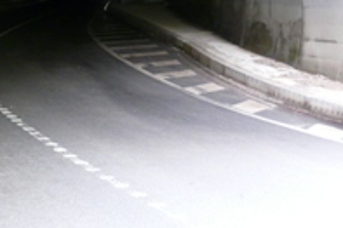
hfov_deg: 25.9
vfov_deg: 18.3
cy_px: -37
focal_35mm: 71
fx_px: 676
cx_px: -52
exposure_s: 1/15
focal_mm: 4.6
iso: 200
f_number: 2.8
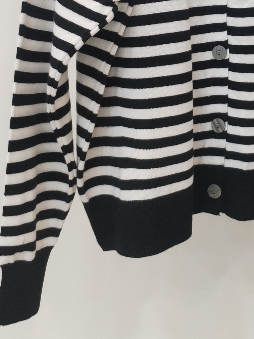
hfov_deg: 21.1
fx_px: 675
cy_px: -3
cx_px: 203
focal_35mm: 69
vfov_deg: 26.6
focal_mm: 4.75
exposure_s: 1/50
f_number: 1.8
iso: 329
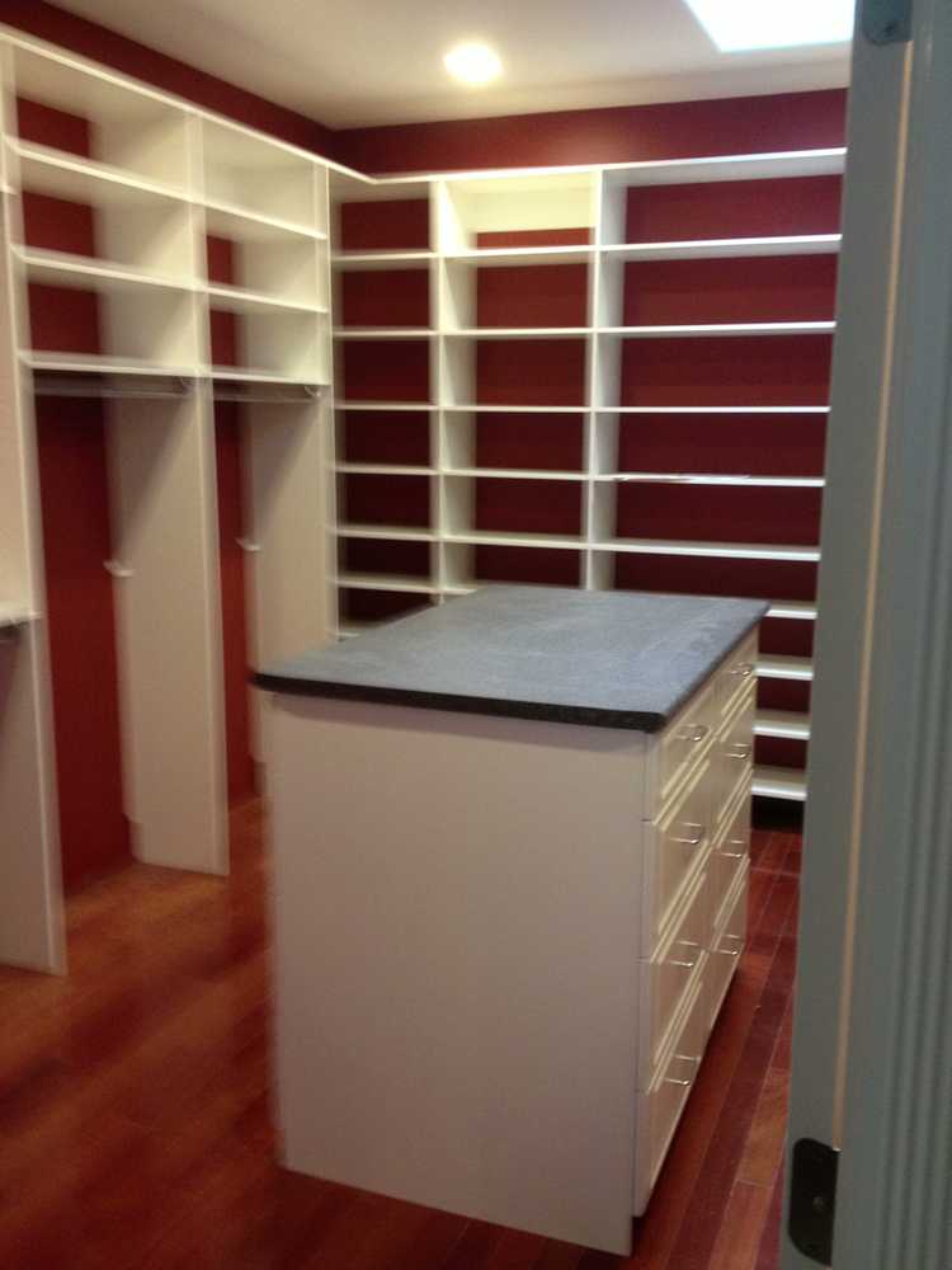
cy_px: 635
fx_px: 1283
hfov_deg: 40.7
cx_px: 476
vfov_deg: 52.6
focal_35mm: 35
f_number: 2.4
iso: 160
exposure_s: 1/20
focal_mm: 4.28
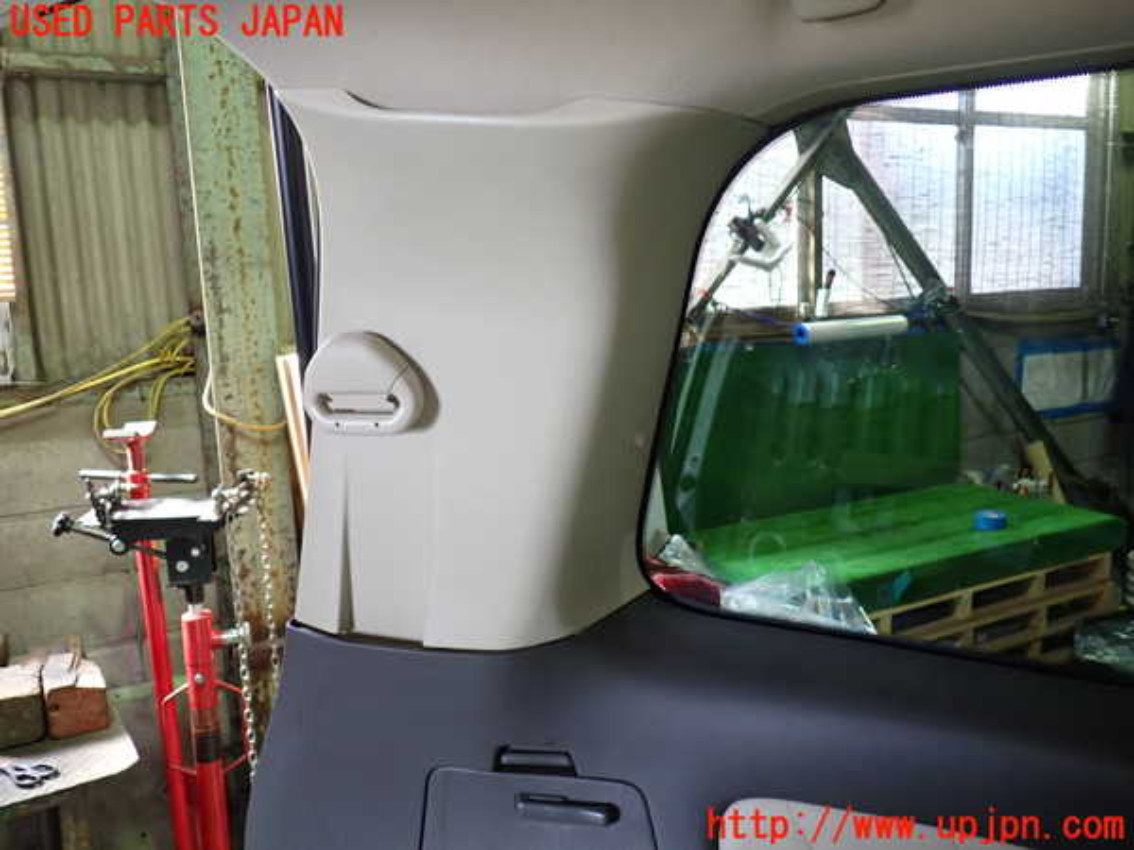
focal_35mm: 28
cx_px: 567
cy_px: 425
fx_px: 917
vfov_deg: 49.7
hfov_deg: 63.4
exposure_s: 1/30
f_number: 2.2
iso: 400
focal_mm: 5.05
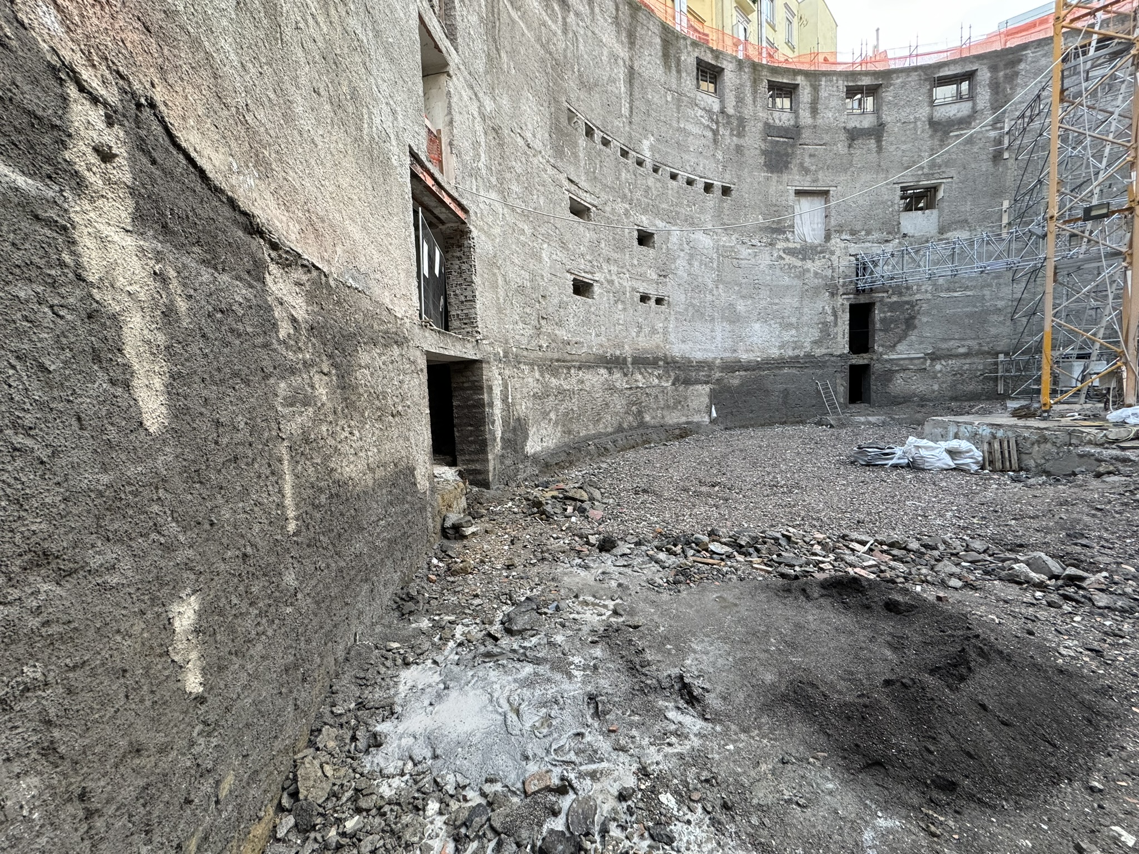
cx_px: 570
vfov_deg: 85.7
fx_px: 461
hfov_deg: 102.1
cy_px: 427
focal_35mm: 14
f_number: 2.2
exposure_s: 1/100
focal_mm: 2.22
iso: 200
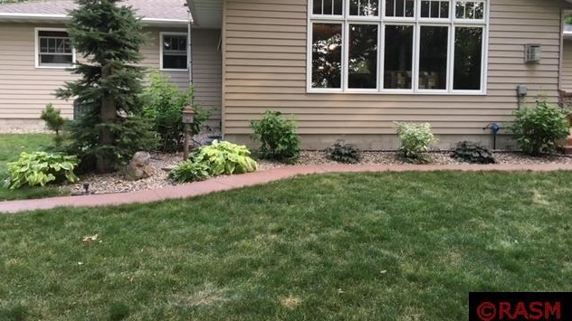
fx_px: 485
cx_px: 288
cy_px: 111
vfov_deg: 36.3
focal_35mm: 32
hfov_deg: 61.0
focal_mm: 4.15
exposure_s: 1/30
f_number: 2.2
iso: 50
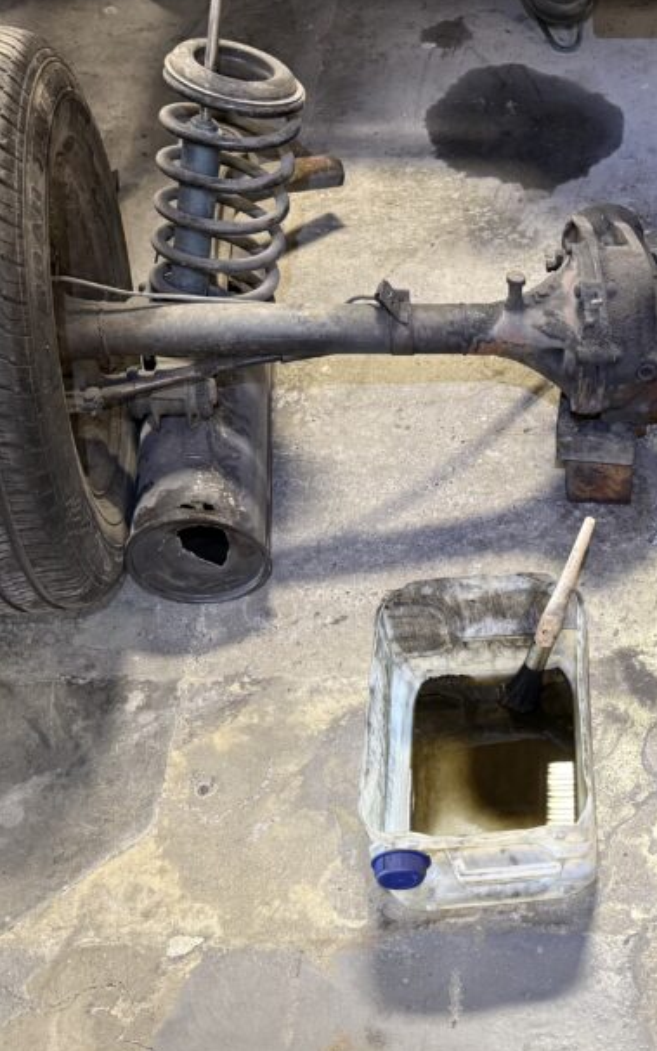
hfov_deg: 27.7
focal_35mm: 43
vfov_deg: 46.1
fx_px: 1231
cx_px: 690
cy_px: 602
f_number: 1.78
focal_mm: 6.76
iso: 250
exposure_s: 1/60
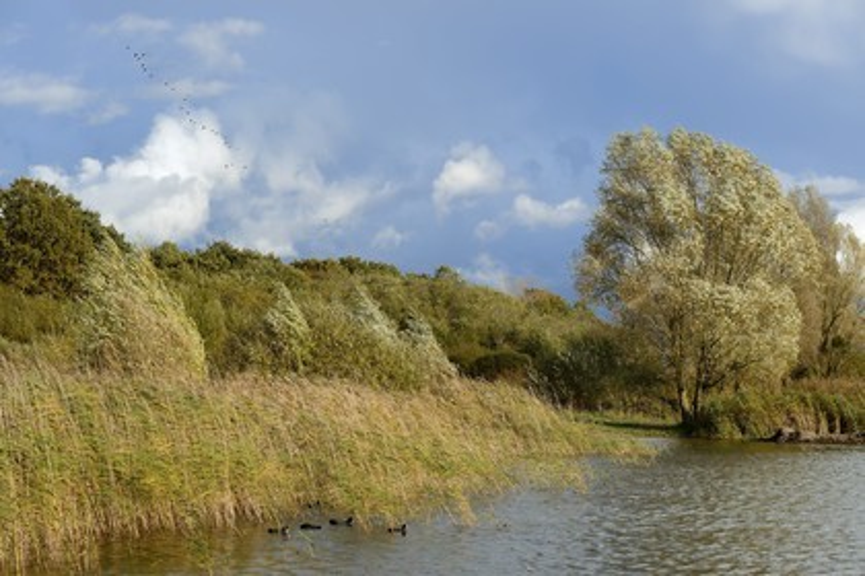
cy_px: 288
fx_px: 1682
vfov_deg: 19.5
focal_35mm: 70
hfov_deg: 28.8
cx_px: 432
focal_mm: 70
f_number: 8
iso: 200
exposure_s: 1/500
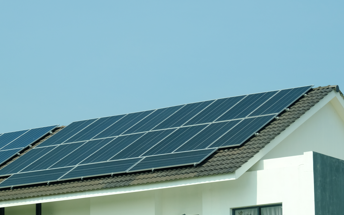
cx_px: 98
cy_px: 111
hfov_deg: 13.1
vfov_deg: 8.2
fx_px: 1500
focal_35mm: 160
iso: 160
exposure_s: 1/180
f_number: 8
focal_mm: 55
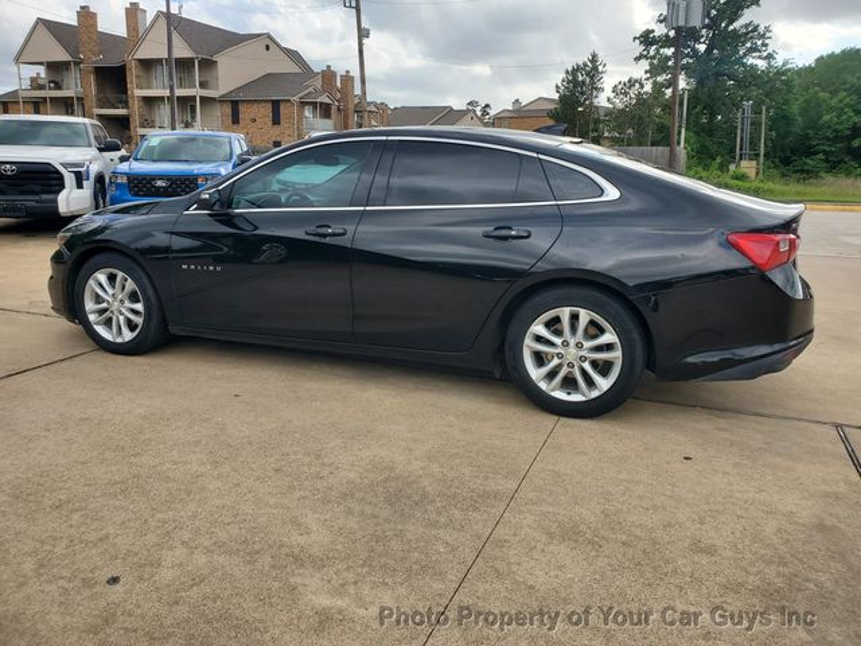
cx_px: 430
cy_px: 323
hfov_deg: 67.3
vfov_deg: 53.1
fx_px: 647
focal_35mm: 26
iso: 50
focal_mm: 4.3
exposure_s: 1/779
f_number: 2.4
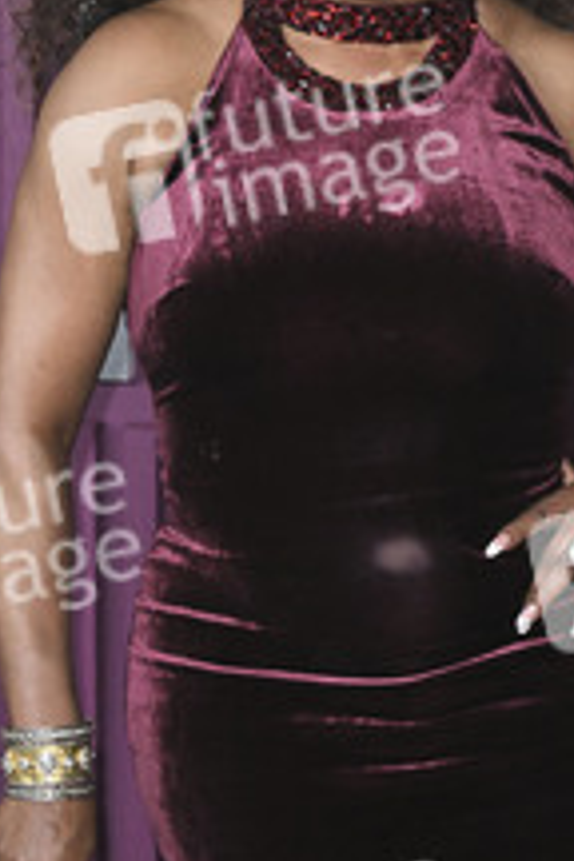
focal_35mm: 111
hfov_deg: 12.3
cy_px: 359
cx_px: 371
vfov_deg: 18.4
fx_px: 2655
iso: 2000
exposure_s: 1/320
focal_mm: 60
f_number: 5.6
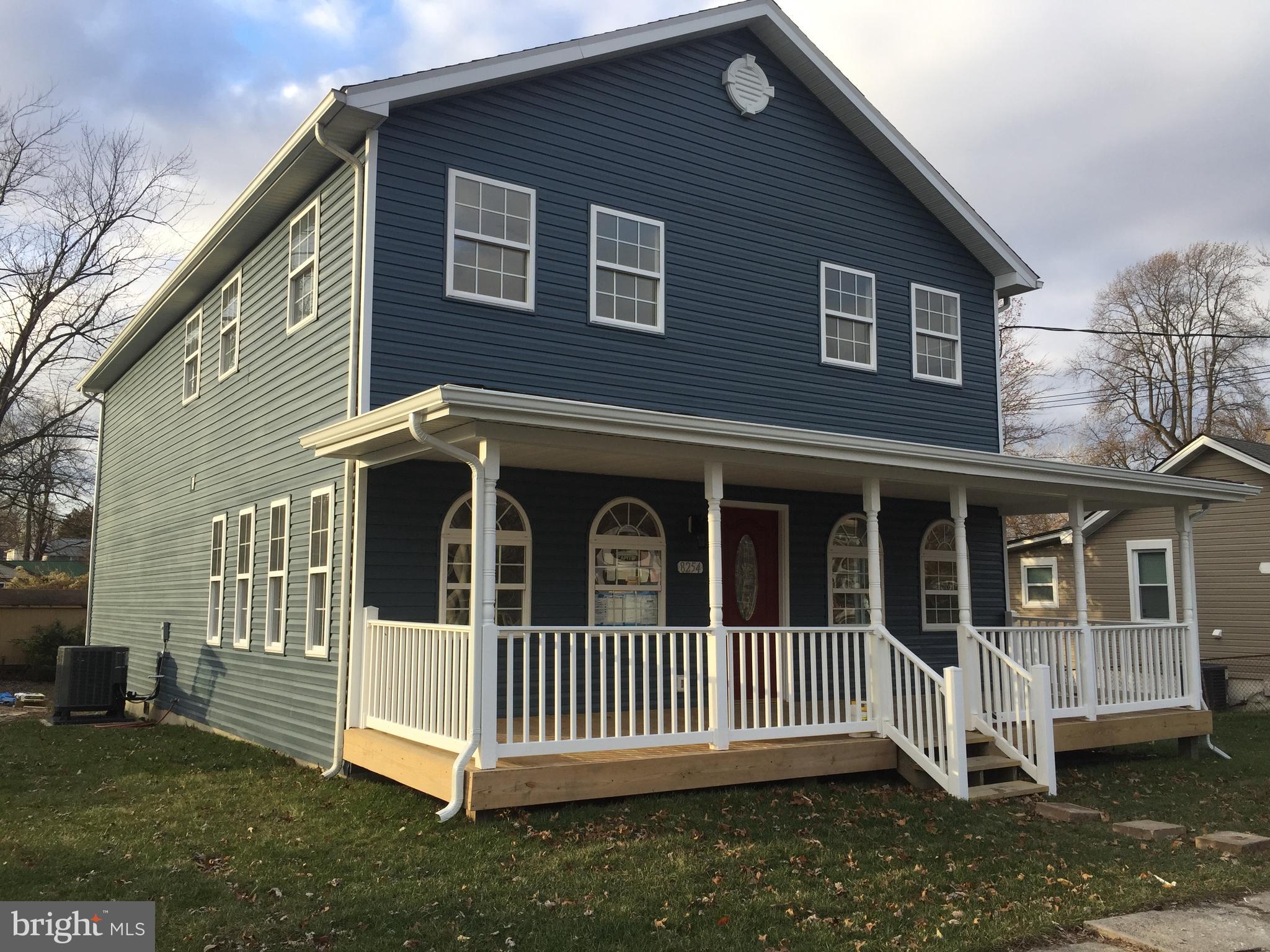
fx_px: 1064
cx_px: 635
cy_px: 476
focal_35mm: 29
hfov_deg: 61.7
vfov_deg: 48.2
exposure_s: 1/344
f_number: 2.2
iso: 32
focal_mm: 4.15
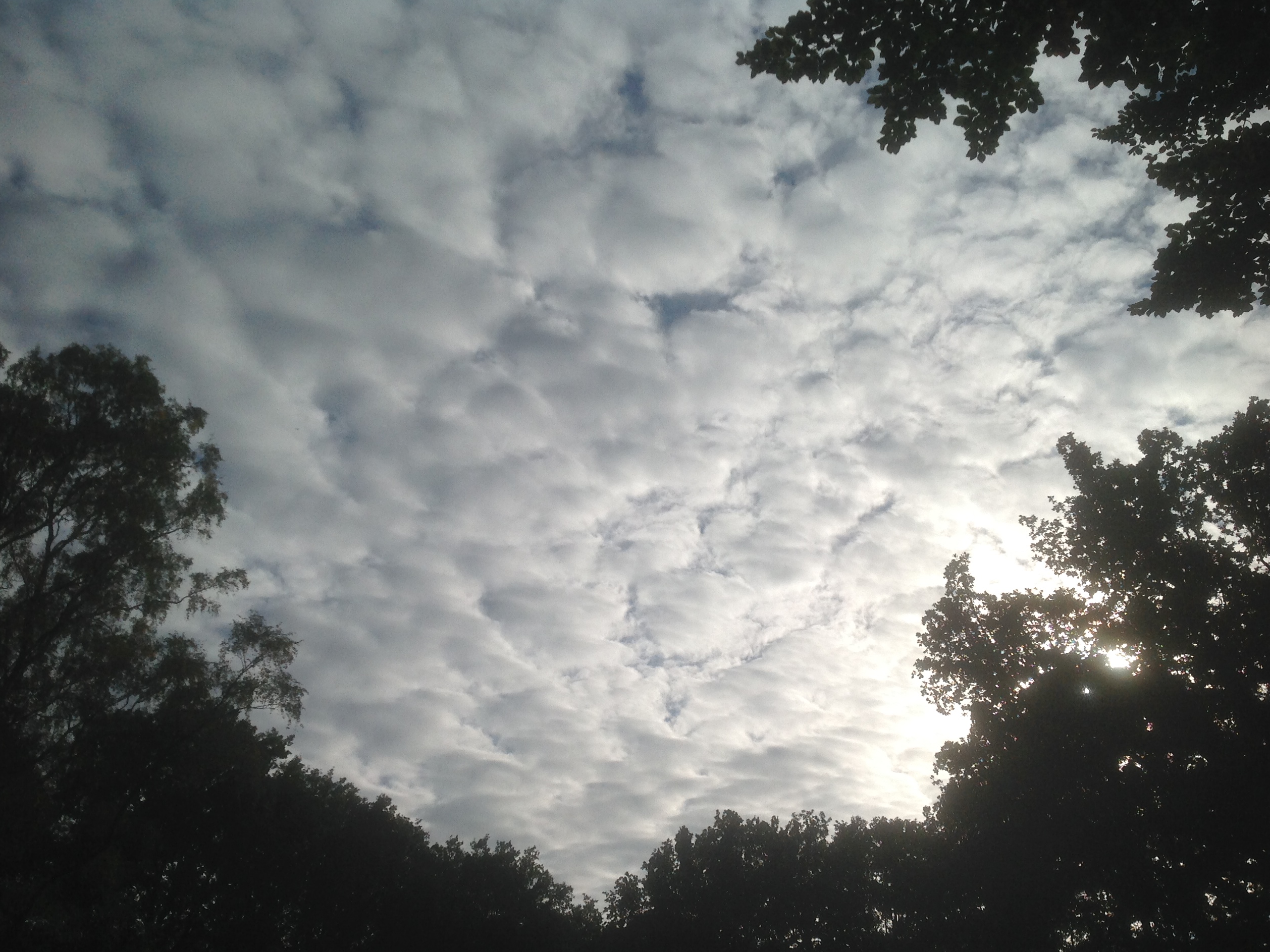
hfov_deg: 51.4
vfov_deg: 39.7
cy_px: 486
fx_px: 1321
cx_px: 643
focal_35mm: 36
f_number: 2.4
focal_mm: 4.28
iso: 64
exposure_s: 1/10101
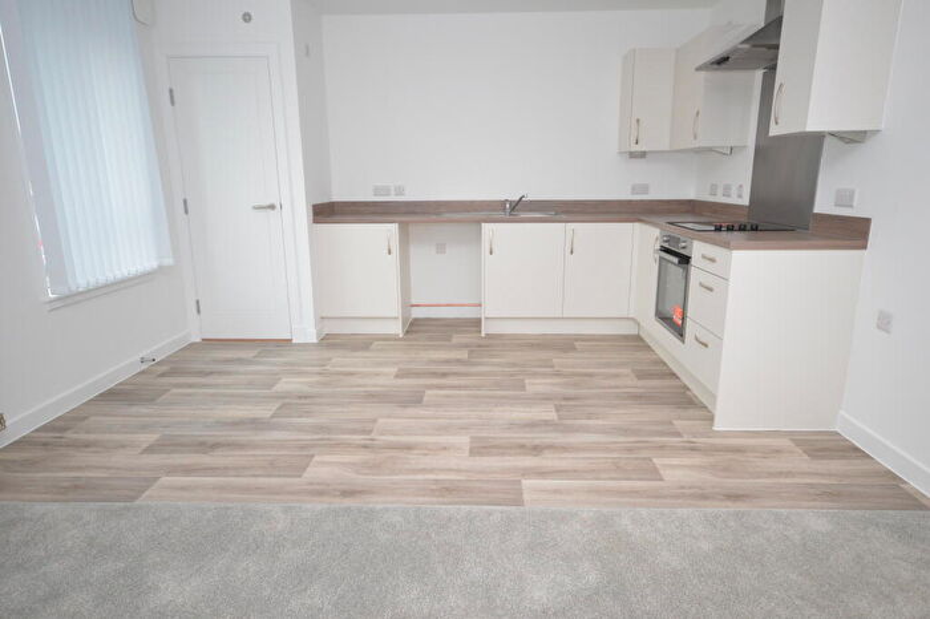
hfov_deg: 81.2
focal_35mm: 21
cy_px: 310
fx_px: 542
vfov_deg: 59.4
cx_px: 465
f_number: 4.8
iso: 800
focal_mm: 14
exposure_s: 1/60
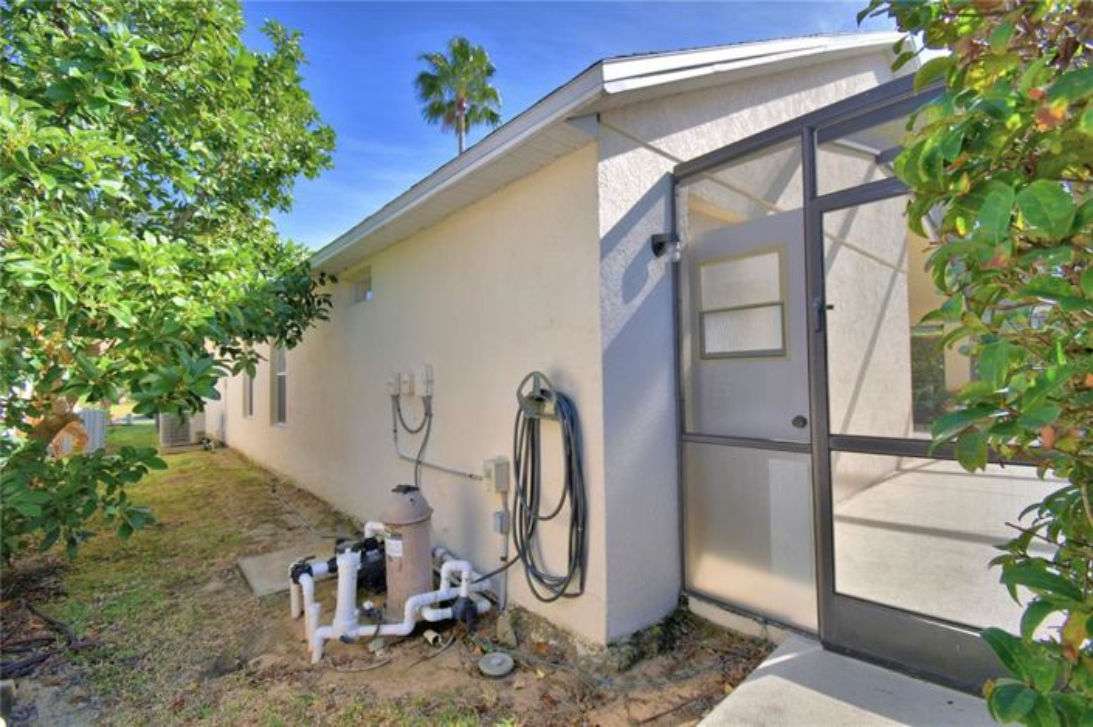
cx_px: 546
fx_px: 455
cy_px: 364
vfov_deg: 77.2
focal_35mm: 15
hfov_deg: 100.4
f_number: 4.5
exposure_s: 1/640
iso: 100
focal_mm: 10
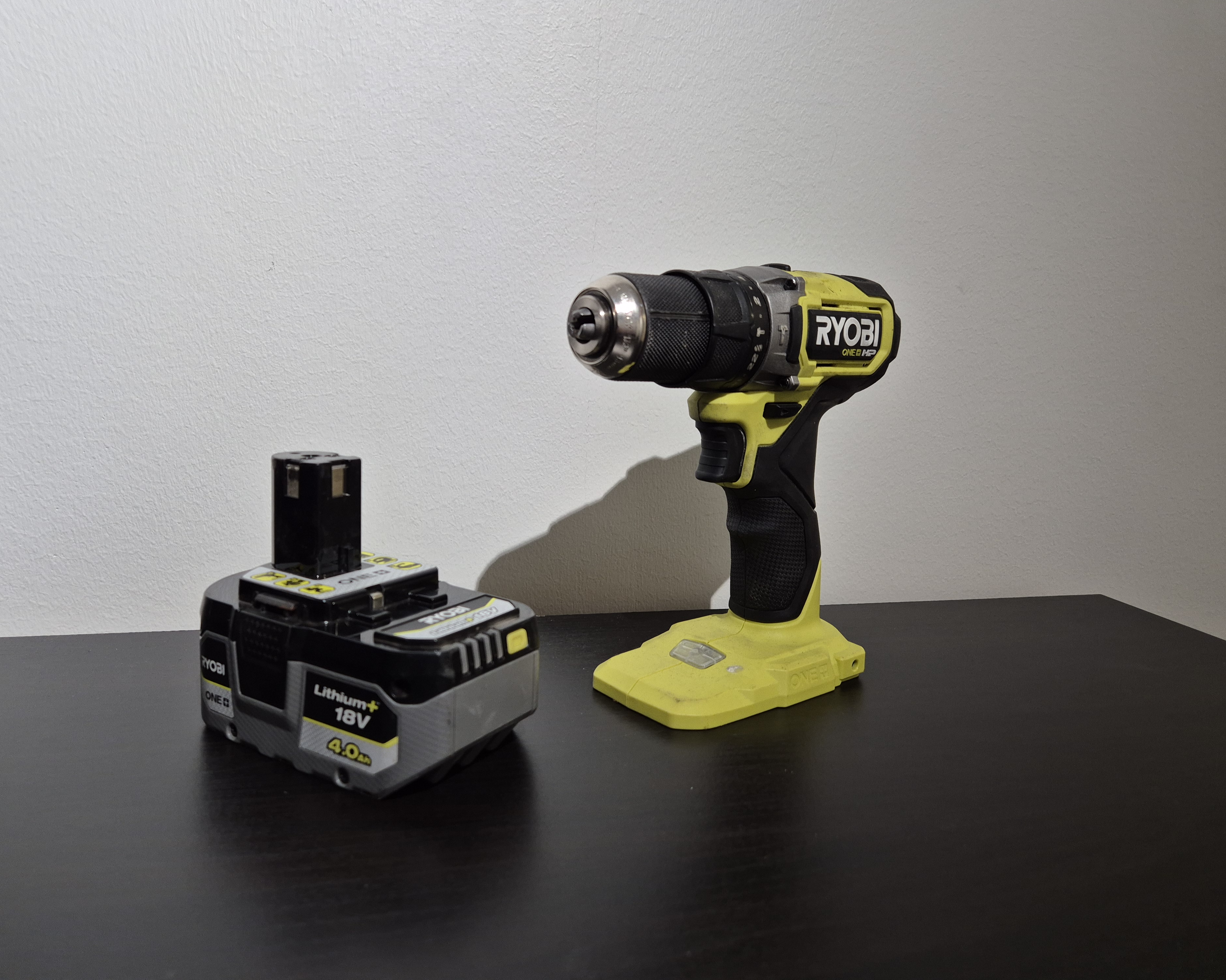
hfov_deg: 70.2
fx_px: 871
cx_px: 575
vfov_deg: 58.8
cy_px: 489
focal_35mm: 24
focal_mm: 5.4
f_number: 1.8
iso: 200
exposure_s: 1/100
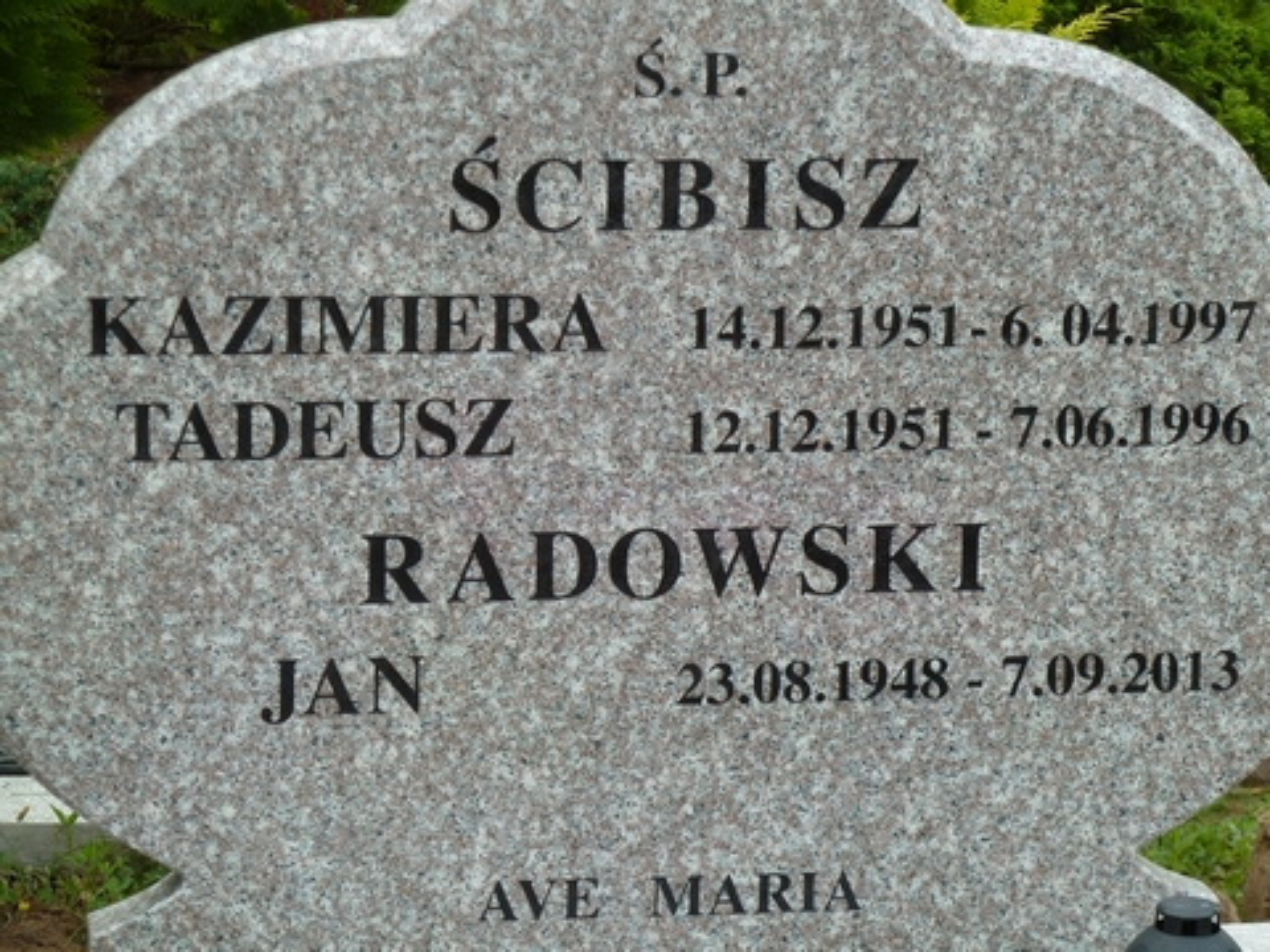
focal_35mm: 128
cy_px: 476
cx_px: 635
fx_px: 4696
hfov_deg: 15.4
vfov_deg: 11.6
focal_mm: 21
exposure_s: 1/100
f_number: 4.4
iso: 80
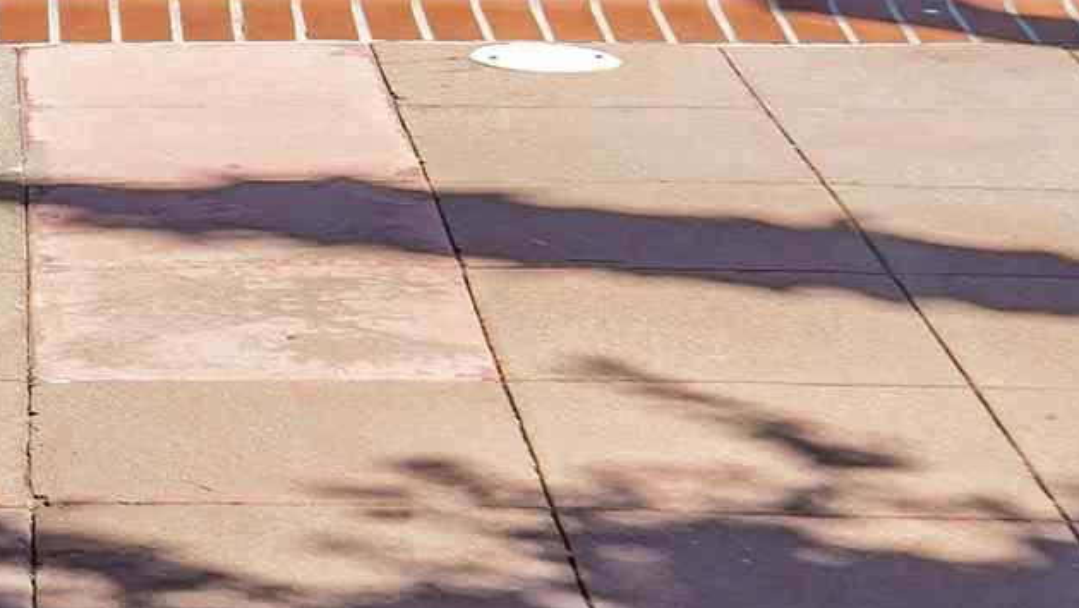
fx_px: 5122
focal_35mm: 179
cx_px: 125
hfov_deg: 11.9
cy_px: -702
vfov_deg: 6.5
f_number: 8
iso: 100
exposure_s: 1/200
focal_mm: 35
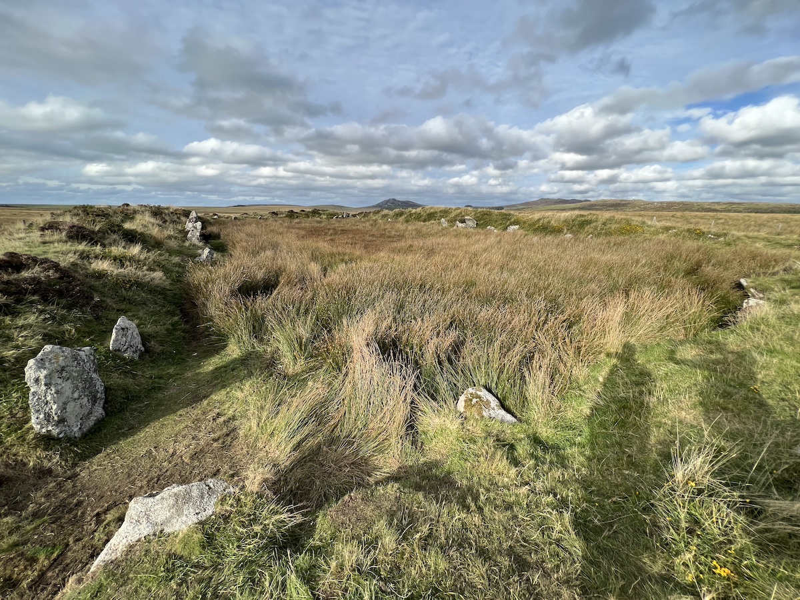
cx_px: 400
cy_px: 300
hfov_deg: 106.2
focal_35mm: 13
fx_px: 300
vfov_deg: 89.9
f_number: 1.8
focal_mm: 1.57
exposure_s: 1/889
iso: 32
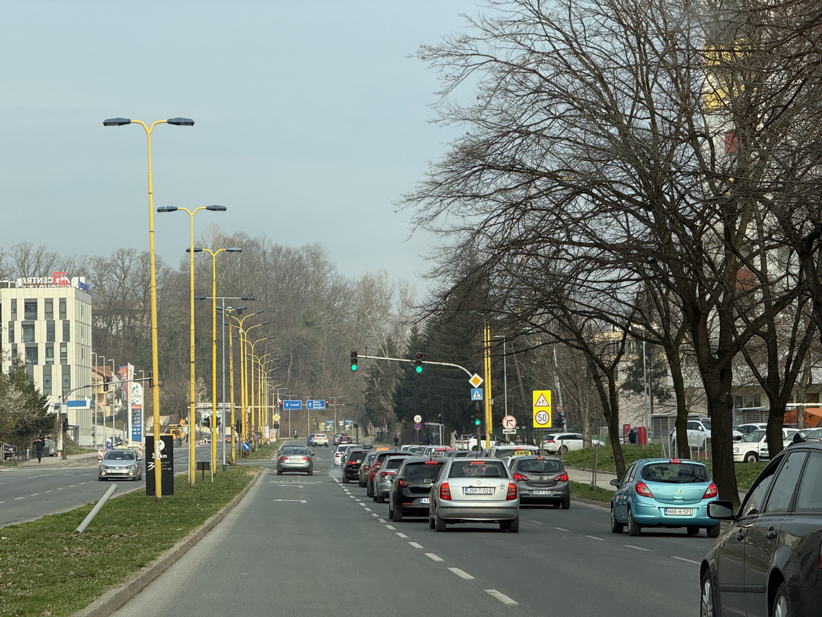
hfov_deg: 16.4
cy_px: 308
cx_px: 411
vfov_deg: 12.3
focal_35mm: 120
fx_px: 2850
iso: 50
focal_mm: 15.66
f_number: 2.8
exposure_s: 1/381
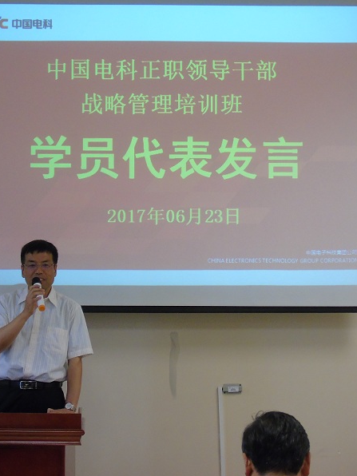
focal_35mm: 110
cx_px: 157
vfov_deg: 17.9
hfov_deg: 13.5
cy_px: 239
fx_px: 1513
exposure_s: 1/20
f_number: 4.1
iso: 400
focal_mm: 15
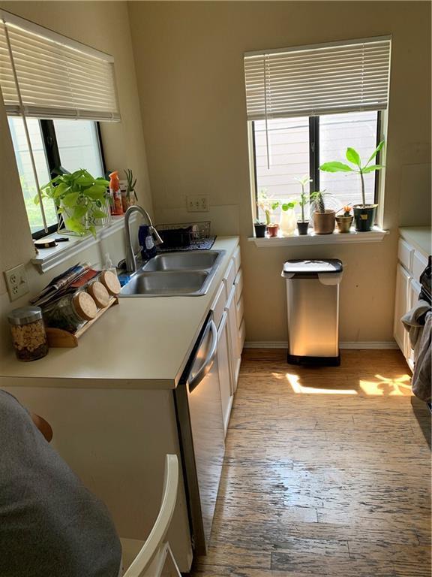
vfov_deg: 67.3
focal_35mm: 26
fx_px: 433
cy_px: 288
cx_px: 216
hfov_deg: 53.1
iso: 64
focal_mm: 4.25
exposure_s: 1/121
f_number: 1.8
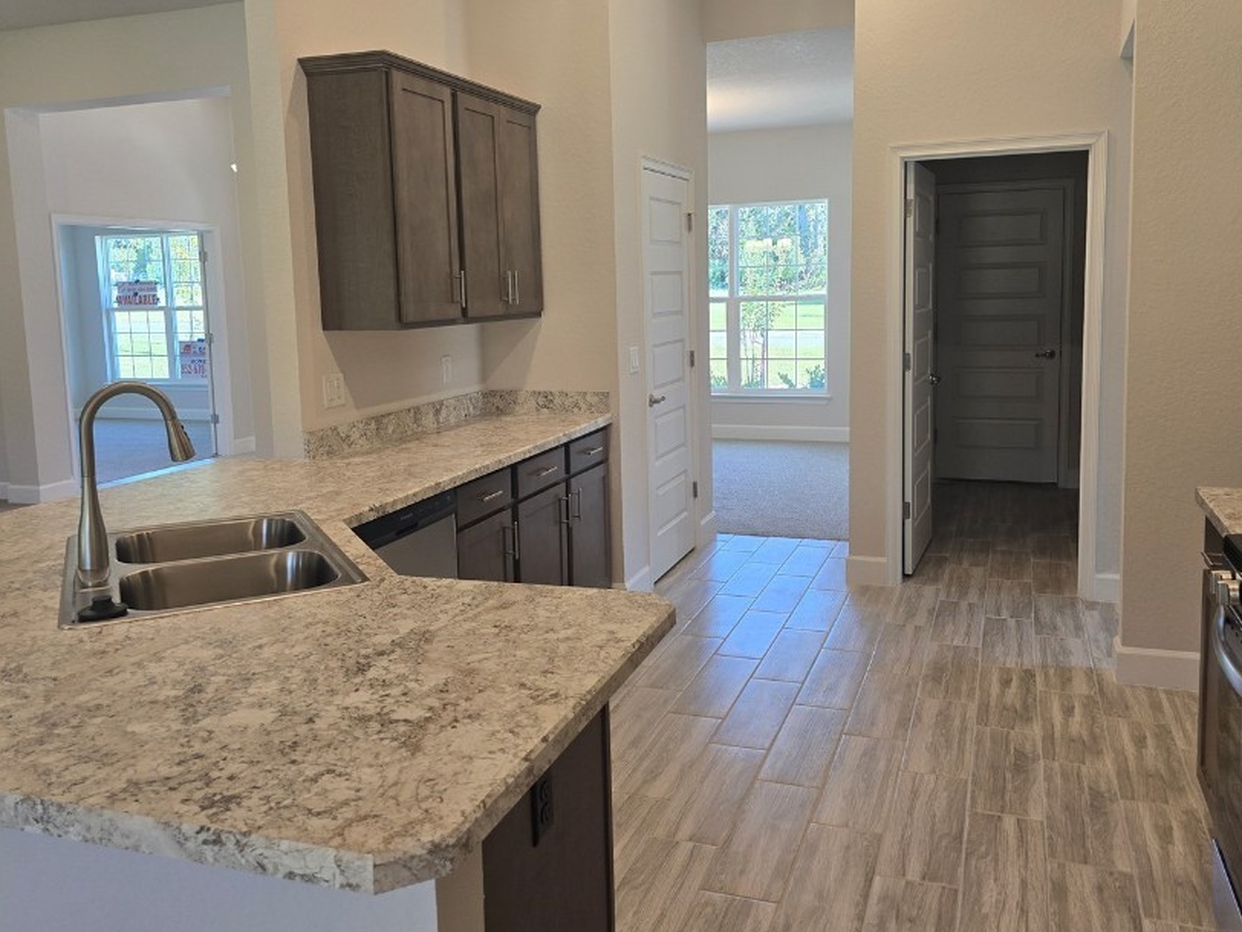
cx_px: 621
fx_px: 1041
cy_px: 402
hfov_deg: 61.7
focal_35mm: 29
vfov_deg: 48.1
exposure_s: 1/120
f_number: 1.7
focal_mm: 6.3
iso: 100
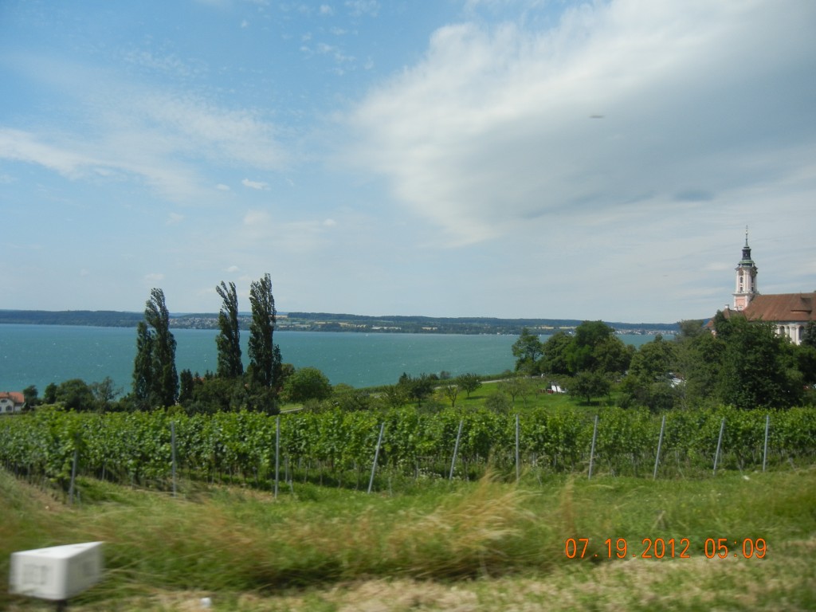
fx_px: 707
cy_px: 306
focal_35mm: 30
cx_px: 408
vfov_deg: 46.8
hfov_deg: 60.0
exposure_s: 1/561
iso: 160
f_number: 7
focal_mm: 5.4
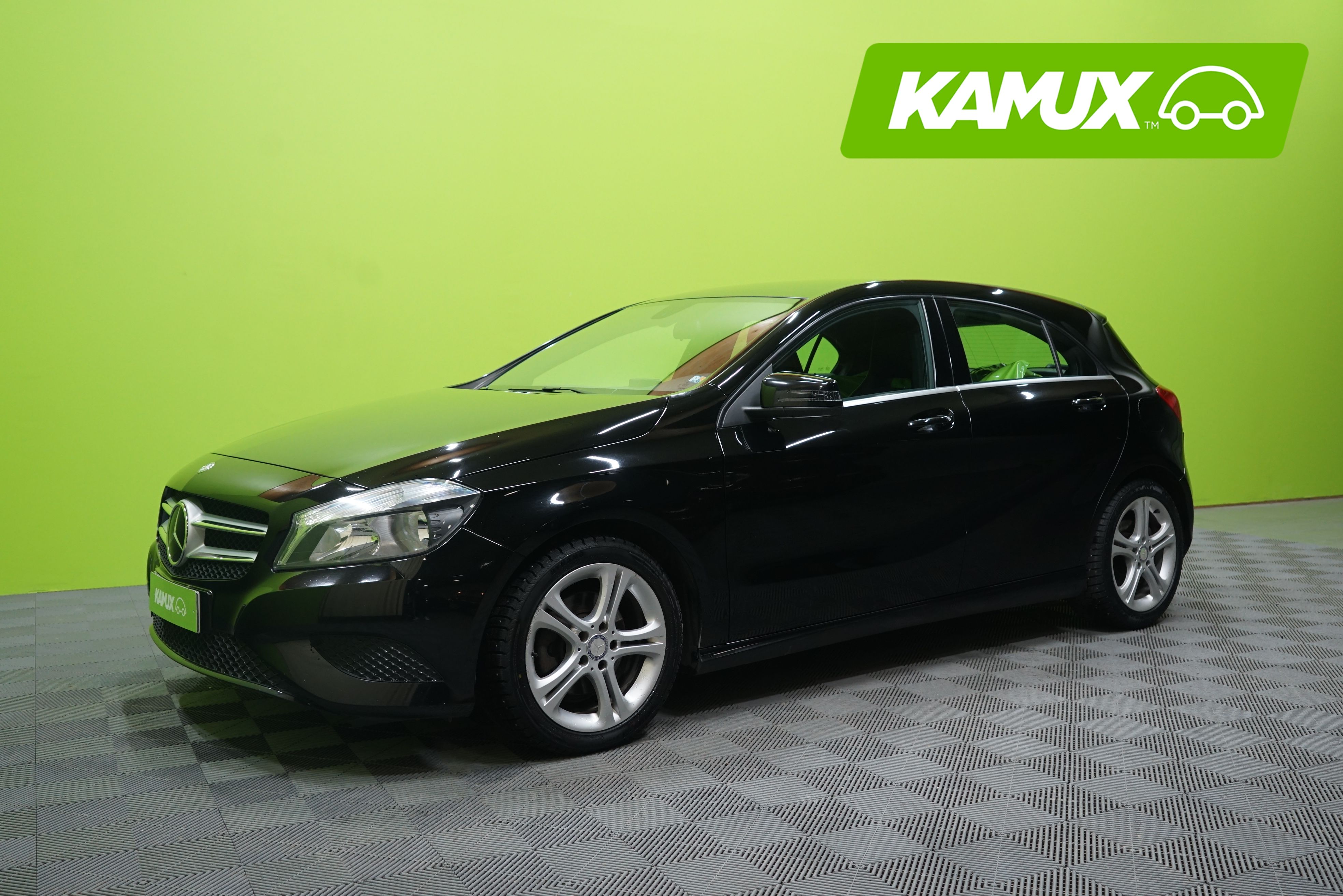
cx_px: 672
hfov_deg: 57.2
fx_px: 1231
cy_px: 448
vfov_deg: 40.0
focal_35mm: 33
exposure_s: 1/20
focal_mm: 33
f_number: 4.5
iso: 1000
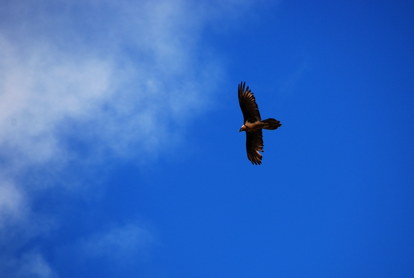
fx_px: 4321
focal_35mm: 375
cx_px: 207
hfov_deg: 5.5
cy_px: 139
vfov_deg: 3.7
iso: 200
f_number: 6.3
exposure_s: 1/800
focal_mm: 250
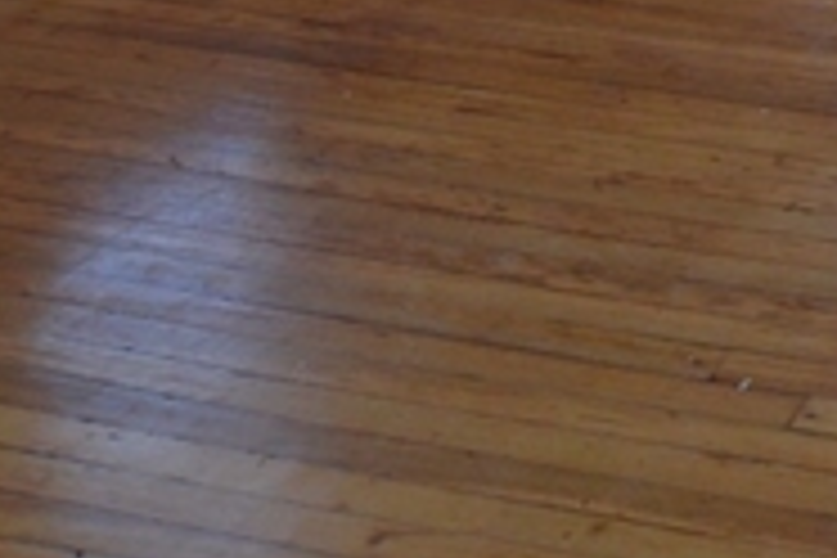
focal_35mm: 91
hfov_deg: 19.2
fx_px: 2110
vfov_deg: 12.6
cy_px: -668
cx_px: 1310
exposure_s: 1/80
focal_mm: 11
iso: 400
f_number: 4.5
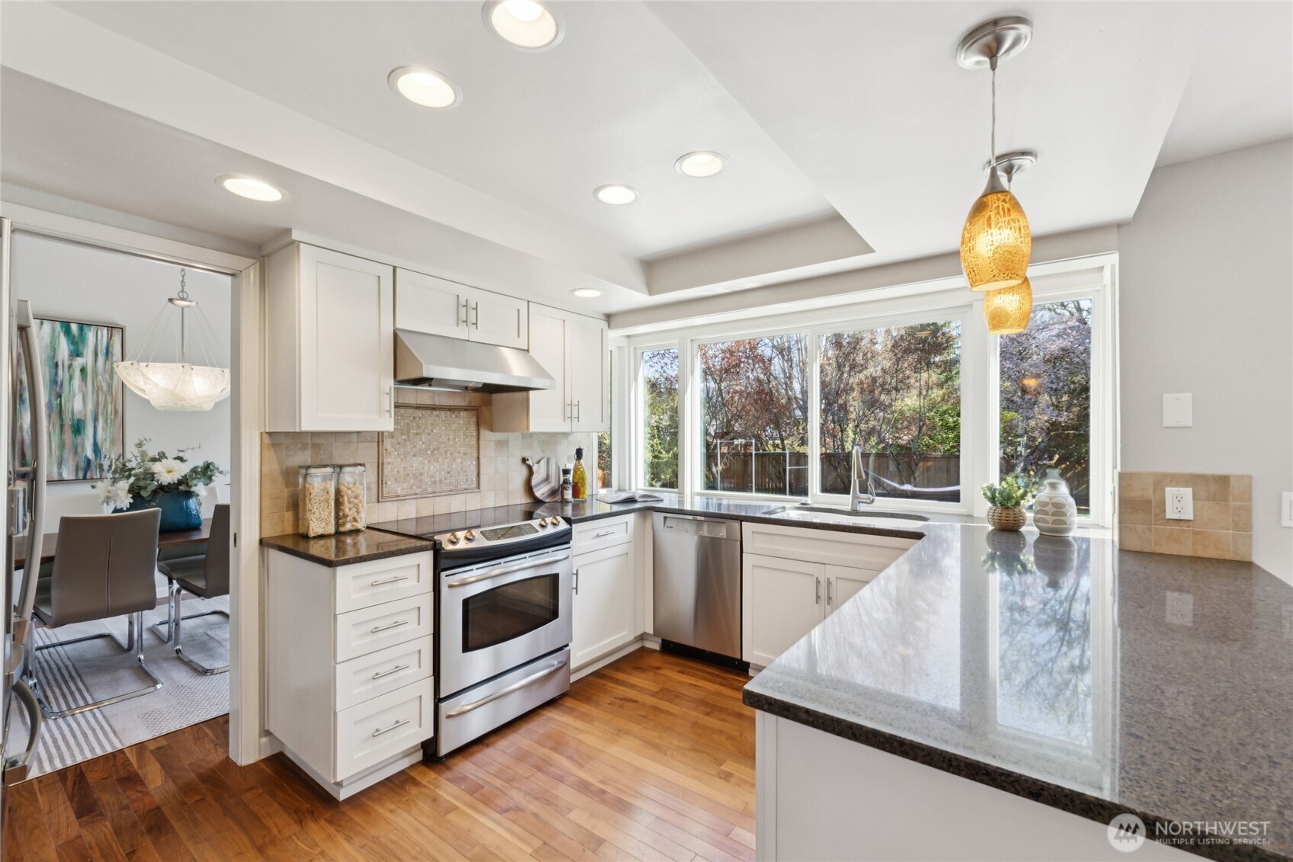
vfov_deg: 77.3
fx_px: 539
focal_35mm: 15
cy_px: 431
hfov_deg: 100.4
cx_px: 646
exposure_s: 1/20
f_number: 9
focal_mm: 10
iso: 250
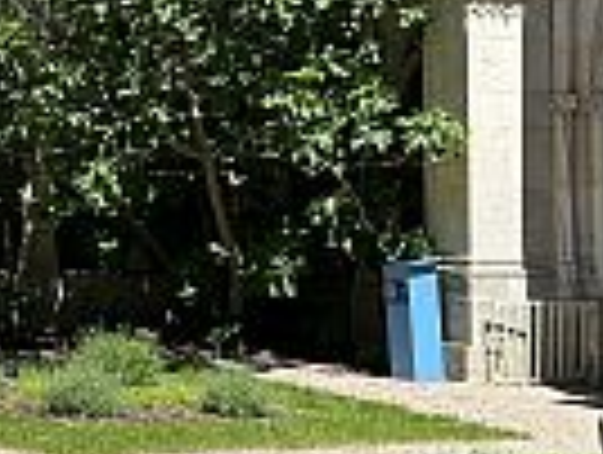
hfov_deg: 21.7
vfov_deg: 17.1
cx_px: -36
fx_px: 1501
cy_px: 83
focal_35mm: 86
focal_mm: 5.7
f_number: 1.5
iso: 50
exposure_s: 1/3257
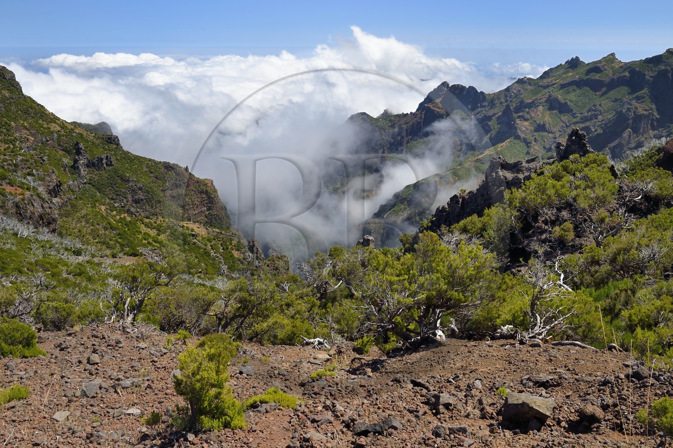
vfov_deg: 42.3
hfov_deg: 60.3
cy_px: 224
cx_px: 336
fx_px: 579
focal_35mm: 31
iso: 200
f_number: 14
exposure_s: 1/250
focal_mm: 31
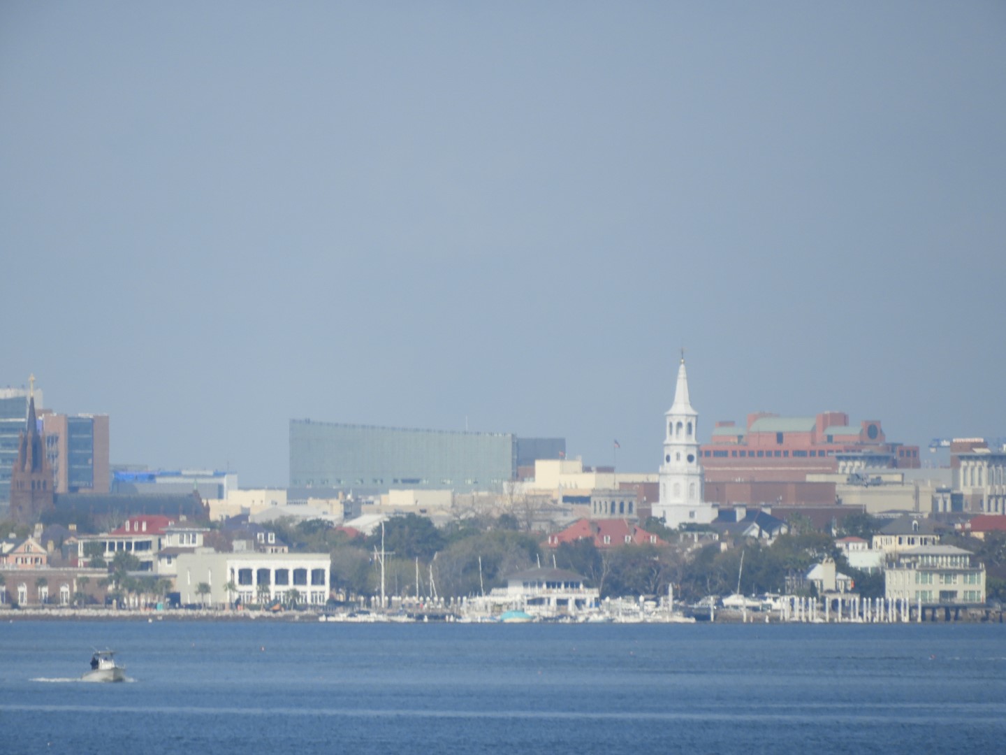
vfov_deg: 1.5
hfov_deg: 2.0
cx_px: 503
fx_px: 29062
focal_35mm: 1000
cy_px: 378
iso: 100
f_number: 5.6
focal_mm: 179.2
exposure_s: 1/640
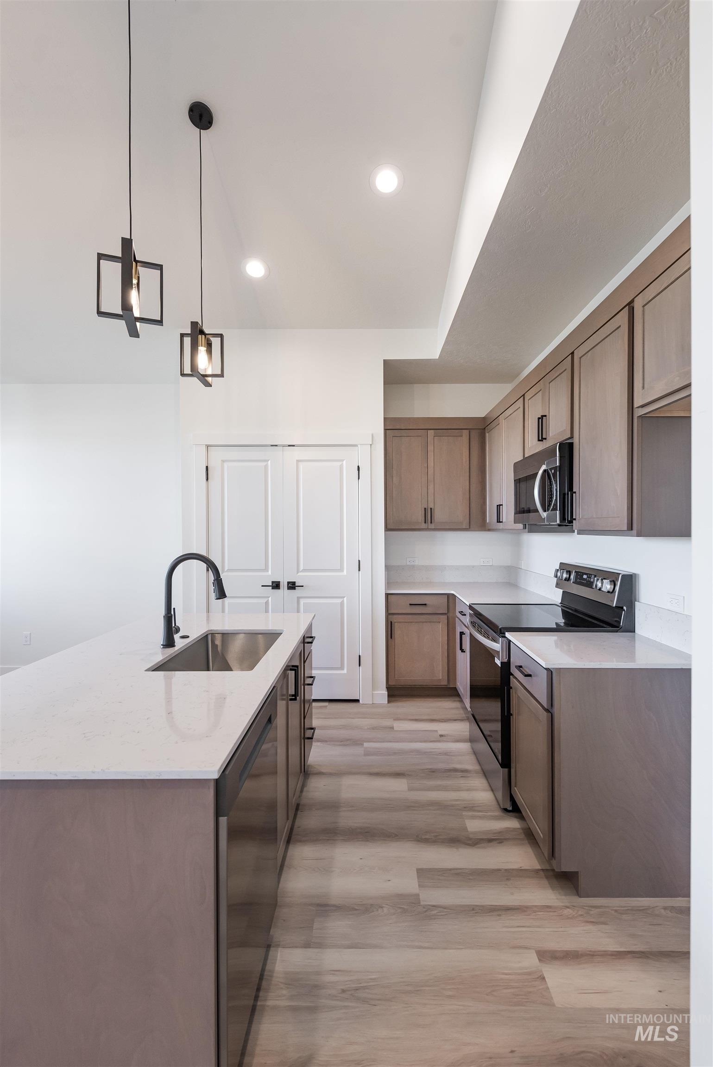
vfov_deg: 93.2
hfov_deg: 70.5
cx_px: 356
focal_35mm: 17
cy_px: 534
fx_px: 504
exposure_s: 1/80
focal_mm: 17
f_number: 4.5
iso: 800
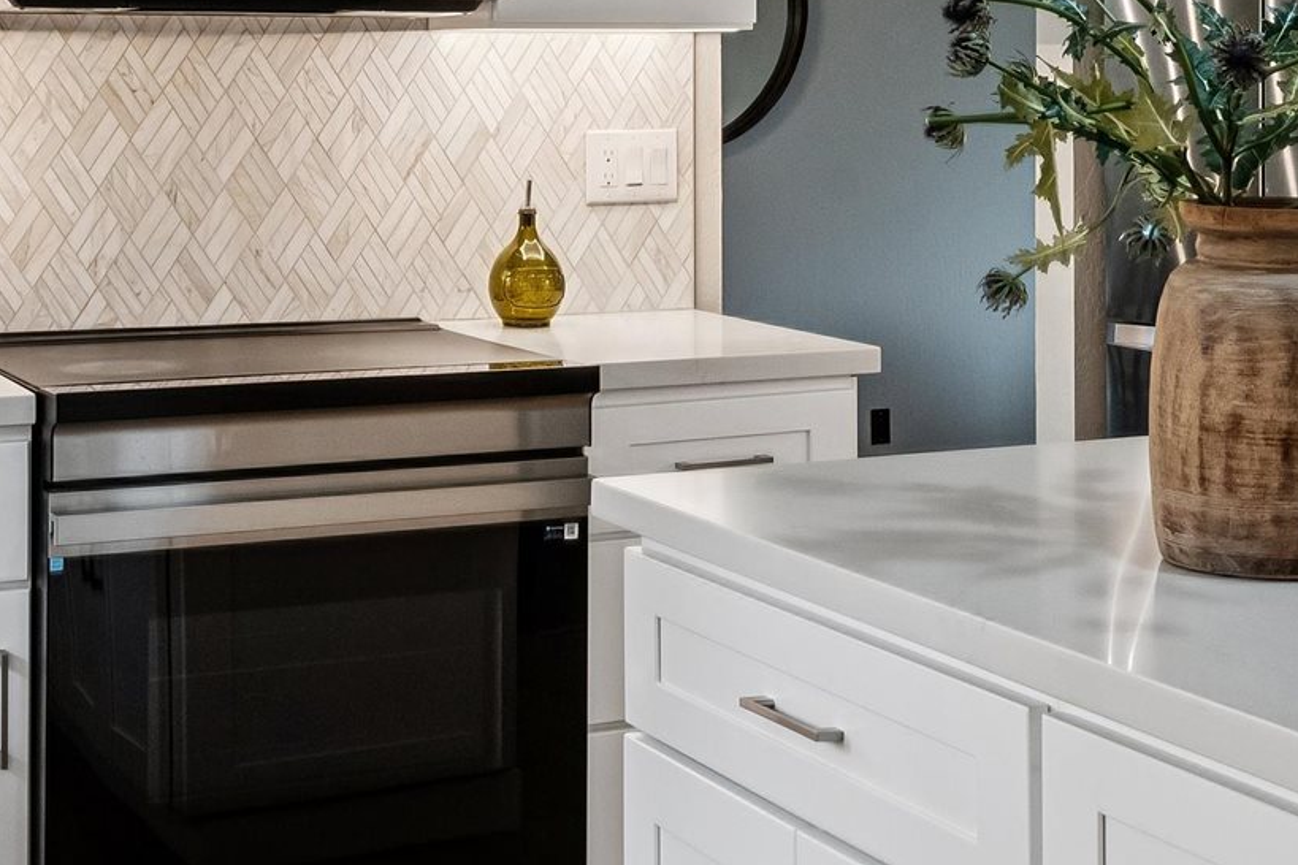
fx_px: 2704
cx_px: 681
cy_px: 55
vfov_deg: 17.8
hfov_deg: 27.0
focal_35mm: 75
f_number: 11
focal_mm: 20
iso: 640
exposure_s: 1/40
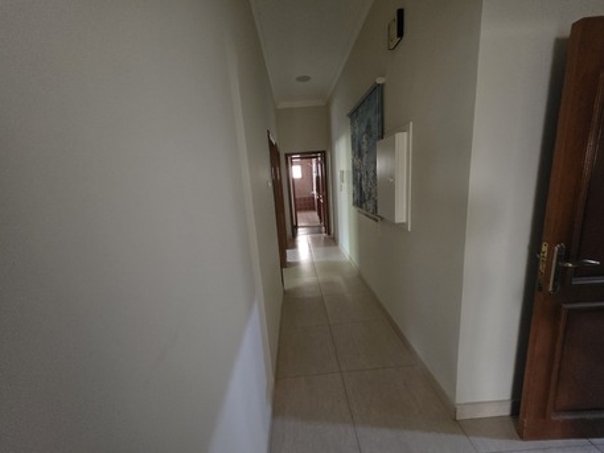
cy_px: 226
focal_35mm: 13
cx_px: 302
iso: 1250
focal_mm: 2.2
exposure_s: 1/50
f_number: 1.9
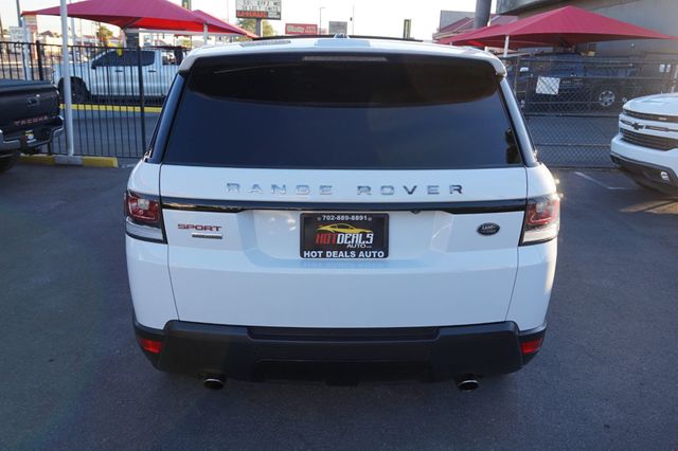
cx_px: 339
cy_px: 226
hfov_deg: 62.0
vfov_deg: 43.6
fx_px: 565
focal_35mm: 30
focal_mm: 20
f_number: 5.6
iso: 100
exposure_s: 1/80
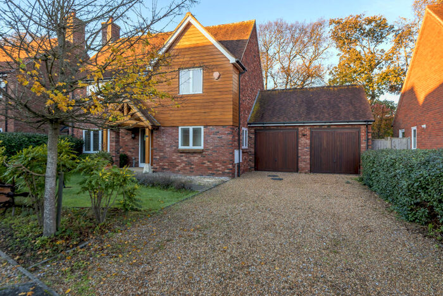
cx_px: 222
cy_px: 148
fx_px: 271
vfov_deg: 57.3
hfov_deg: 78.5
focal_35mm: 22
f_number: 8
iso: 400
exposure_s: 1/100
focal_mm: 22
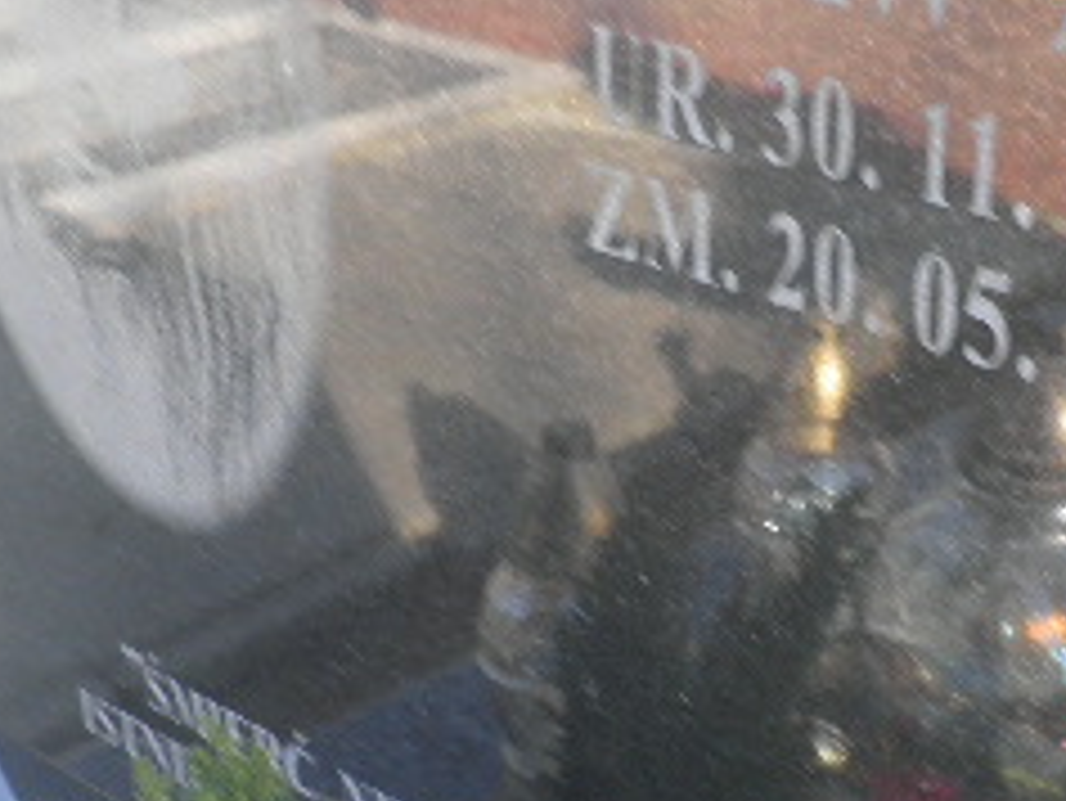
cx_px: 693
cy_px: 572
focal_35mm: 73
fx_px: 2249
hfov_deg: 26.5
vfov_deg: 20.1
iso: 64
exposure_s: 1/40
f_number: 3.5
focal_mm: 5
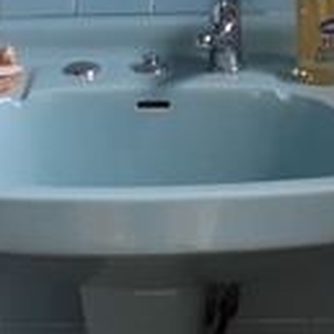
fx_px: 1550
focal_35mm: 142
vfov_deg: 11.2
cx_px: 155
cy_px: -326
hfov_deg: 12.3
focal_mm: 3.6
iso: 40
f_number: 1.9
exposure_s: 1/50
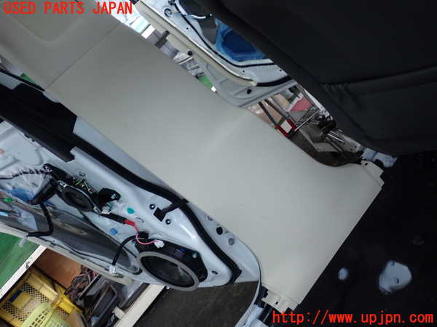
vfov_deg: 37.7
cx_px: 218
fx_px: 480
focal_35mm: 38
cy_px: 164
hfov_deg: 49.0
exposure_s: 1/125
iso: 200
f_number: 2.7
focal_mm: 6.83
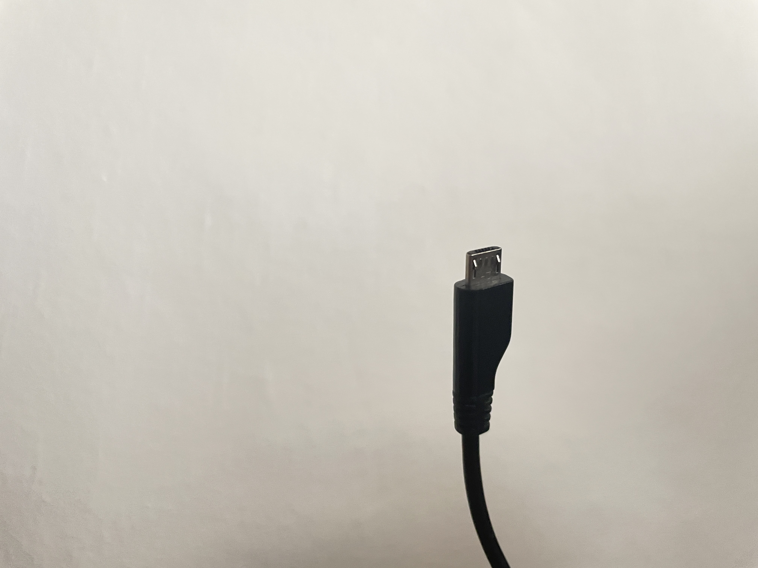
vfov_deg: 53.1
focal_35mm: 26
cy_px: 284
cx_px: 379
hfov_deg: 67.3
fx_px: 569
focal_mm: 4.2
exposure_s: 1/30
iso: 640
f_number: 1.6
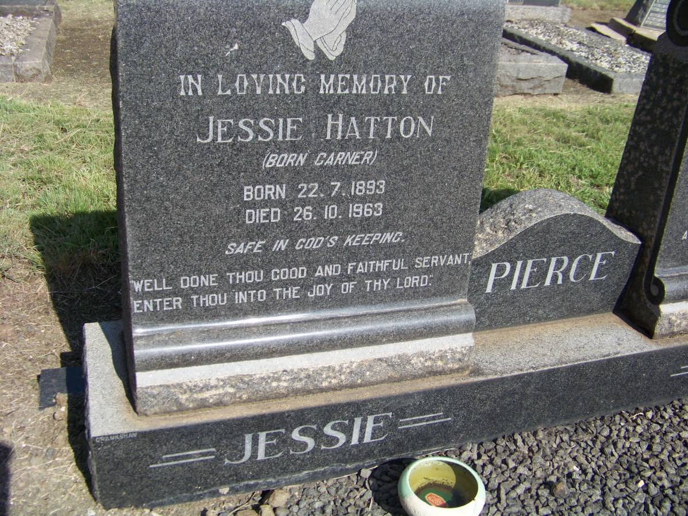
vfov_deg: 39.7
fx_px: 716
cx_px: 344
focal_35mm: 36
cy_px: 258
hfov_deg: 51.4
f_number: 2.8
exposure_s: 1/1000
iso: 64
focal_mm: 5.85
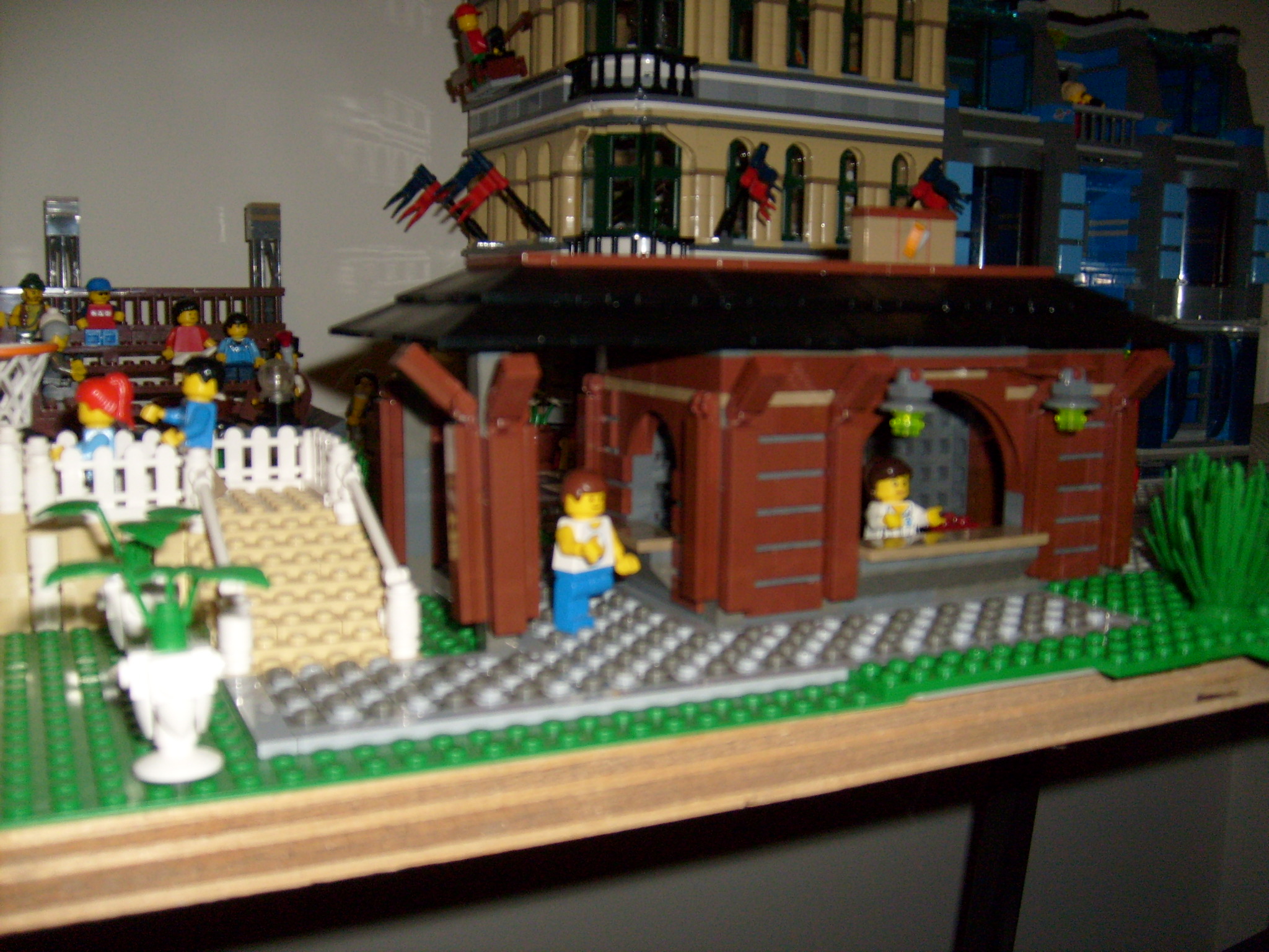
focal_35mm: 35
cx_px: 634
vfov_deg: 40.7
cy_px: 476
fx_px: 1283
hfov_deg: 52.6
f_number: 2.8
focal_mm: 5.8
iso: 100
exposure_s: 1/45
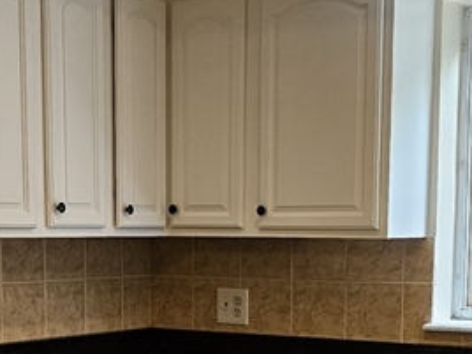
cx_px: 199
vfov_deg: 16.4
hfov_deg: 22.2
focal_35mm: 88
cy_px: 358
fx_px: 1200
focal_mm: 5.4
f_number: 1.8
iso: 160
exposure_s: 1/120
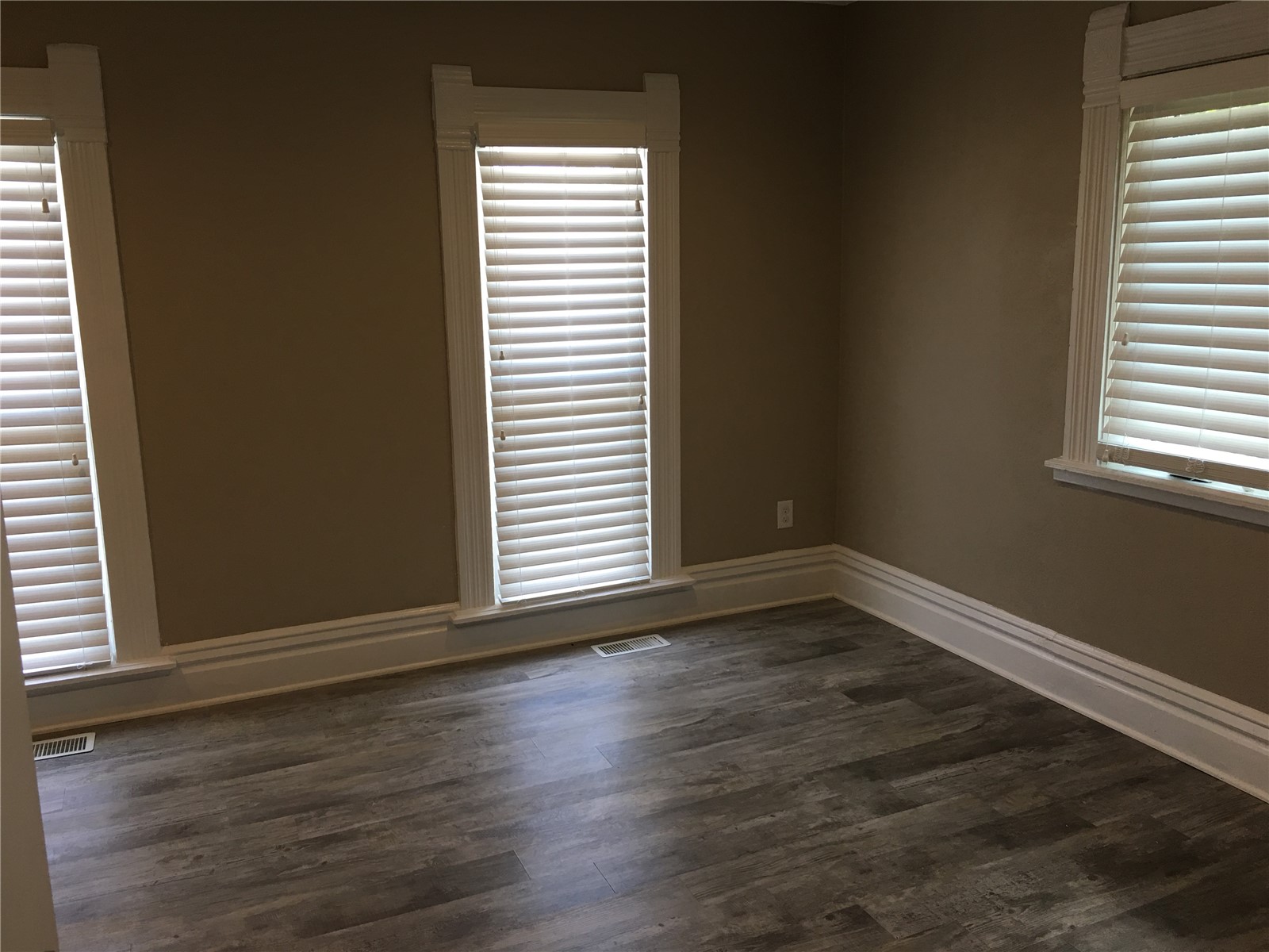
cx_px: 634
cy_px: 476
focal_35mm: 29
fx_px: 1063
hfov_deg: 61.7
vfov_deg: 48.2
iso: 25
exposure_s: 1/40
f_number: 2.2
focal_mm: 4.15
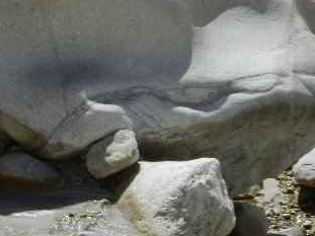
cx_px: 96
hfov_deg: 4.7
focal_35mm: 425
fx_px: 3866
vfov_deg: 3.5
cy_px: 70
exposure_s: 1/1600
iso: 160
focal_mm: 29.7
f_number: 5.3
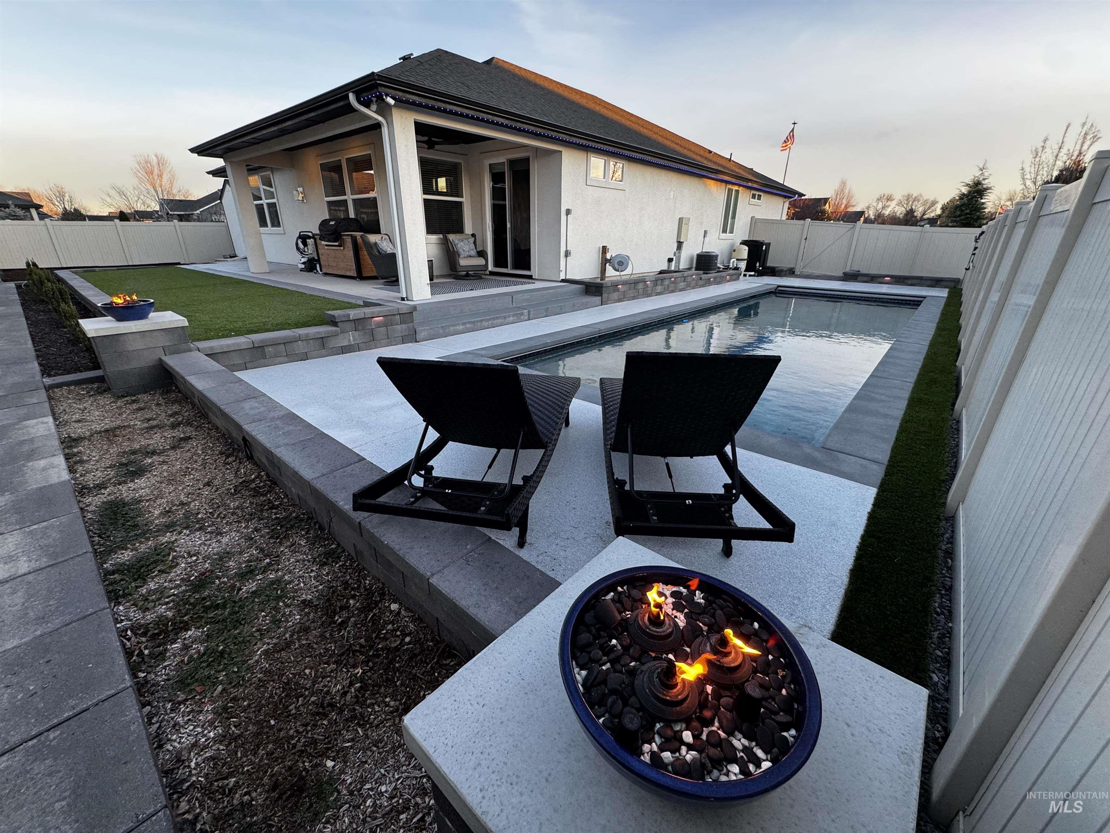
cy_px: 416
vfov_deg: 85.7
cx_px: 555
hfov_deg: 102.1
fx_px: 449
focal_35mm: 14
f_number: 2.2
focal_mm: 2.22
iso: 80
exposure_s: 1/99
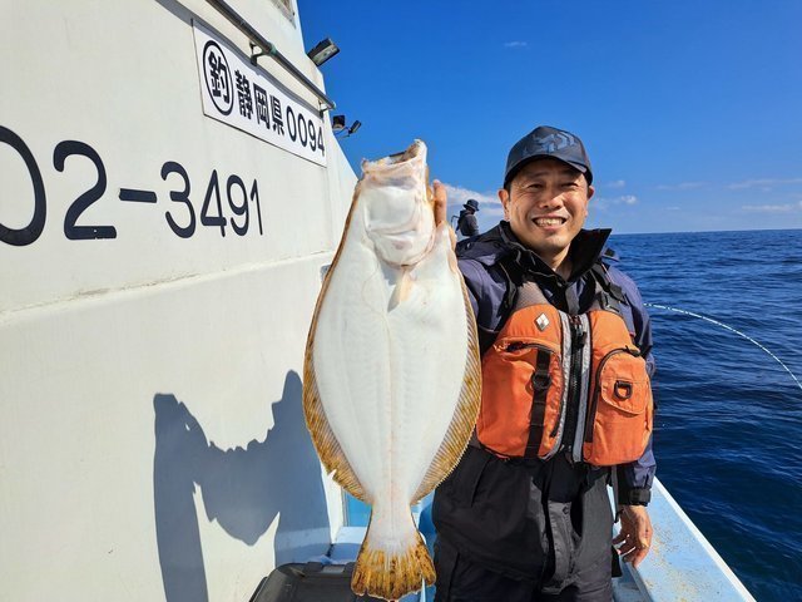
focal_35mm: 24
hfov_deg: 71.6
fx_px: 556
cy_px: 301
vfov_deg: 56.8
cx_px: 401
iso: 50
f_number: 1.8
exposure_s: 1/2475
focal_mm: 5.23
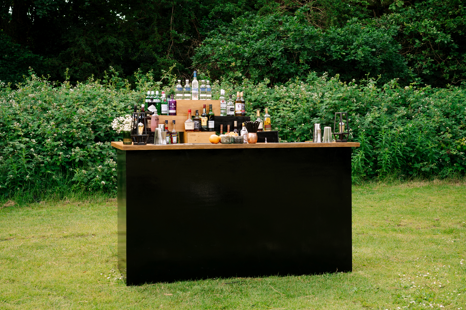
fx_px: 725
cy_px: 157
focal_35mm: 56
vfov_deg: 24.2
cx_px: 236
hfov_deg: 35.6
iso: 100
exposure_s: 1/60
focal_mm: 55
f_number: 5.6
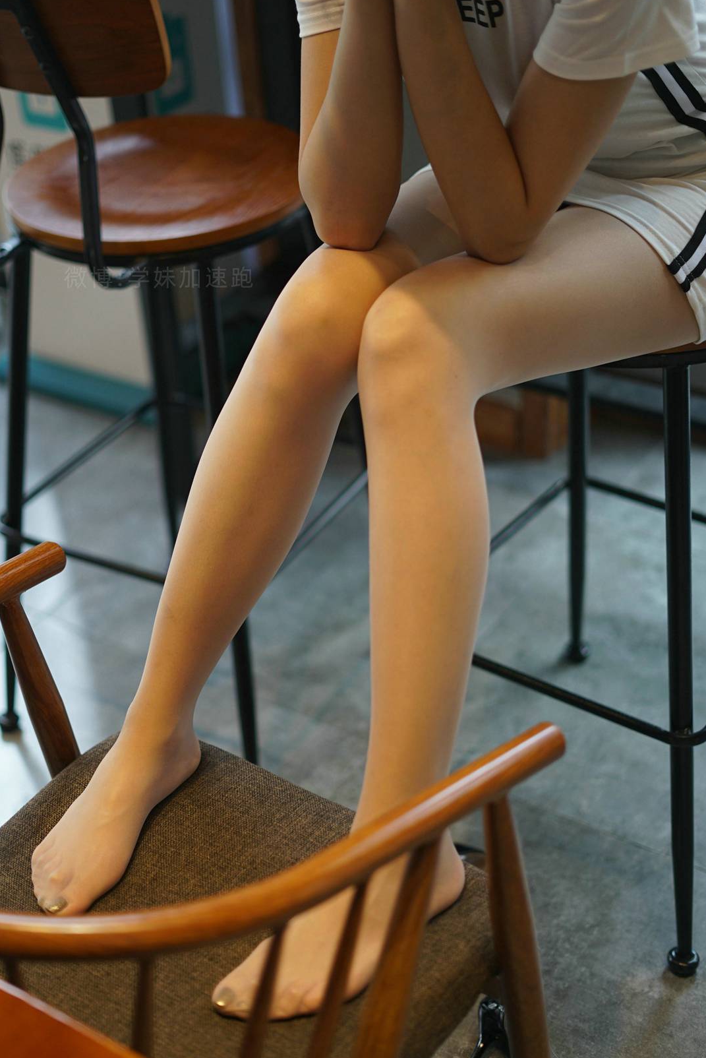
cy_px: 531
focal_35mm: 56
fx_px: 1645
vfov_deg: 35.6
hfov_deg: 24.2
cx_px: 331
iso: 200
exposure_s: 1/250
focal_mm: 50
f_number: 1.8
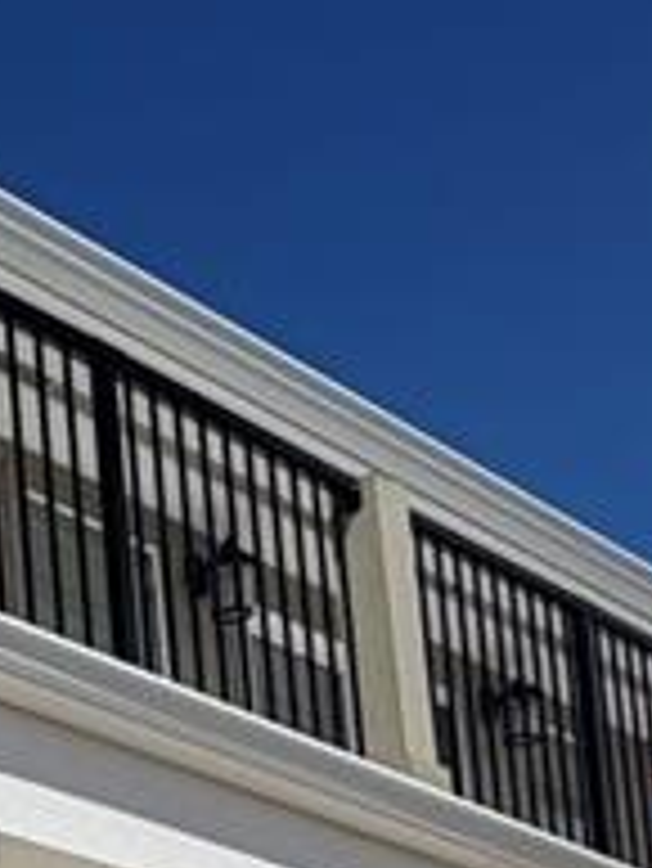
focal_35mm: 87
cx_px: -567
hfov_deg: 14.6
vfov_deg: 19.7
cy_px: 1286
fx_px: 2182
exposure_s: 1/2165
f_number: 2.2
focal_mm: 2.22
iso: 20
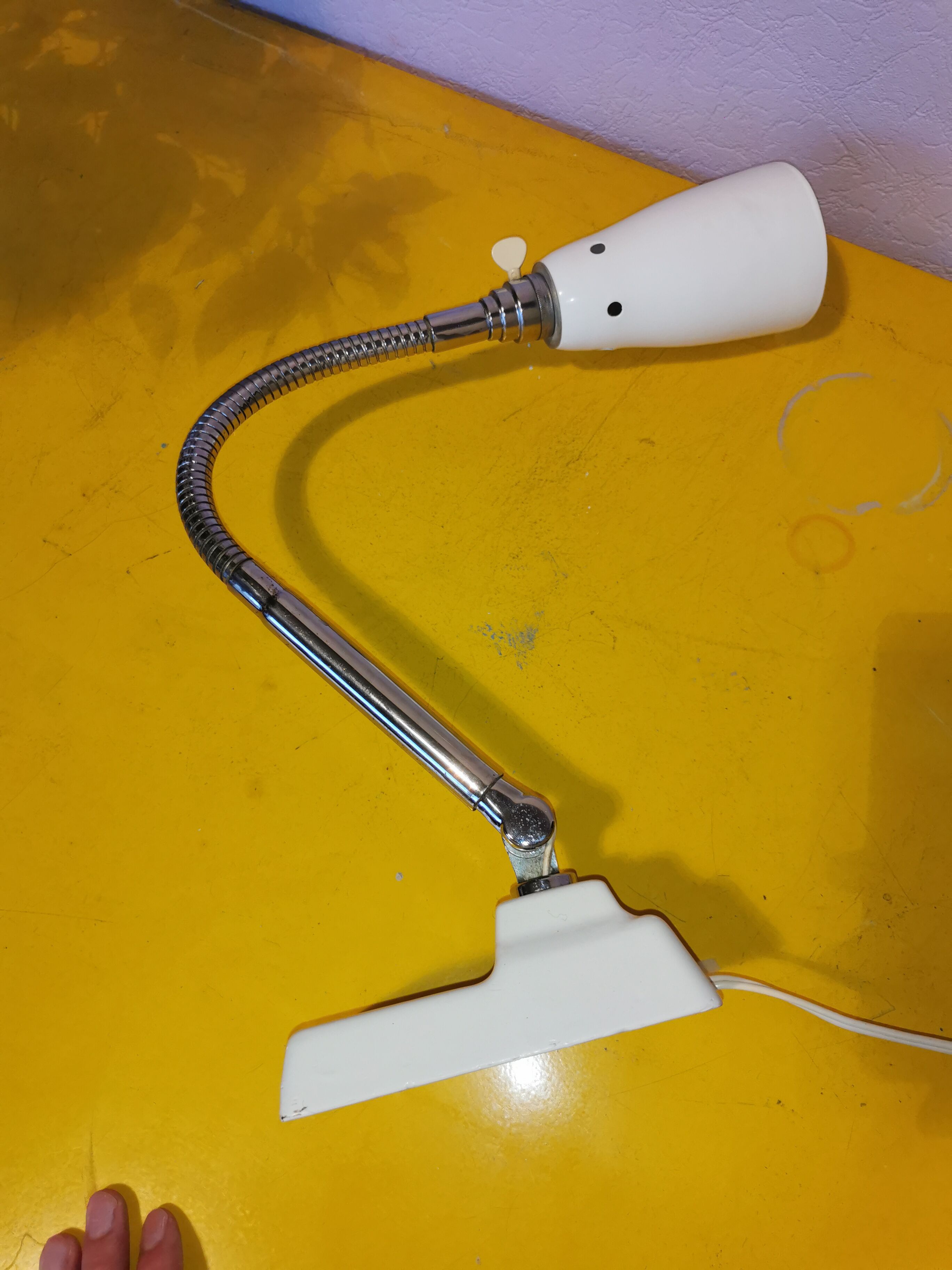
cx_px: 476
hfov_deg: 51.4
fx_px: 990
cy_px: 635
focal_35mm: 27
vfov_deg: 65.3
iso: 125
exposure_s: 1/50
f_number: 1.8
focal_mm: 5.58
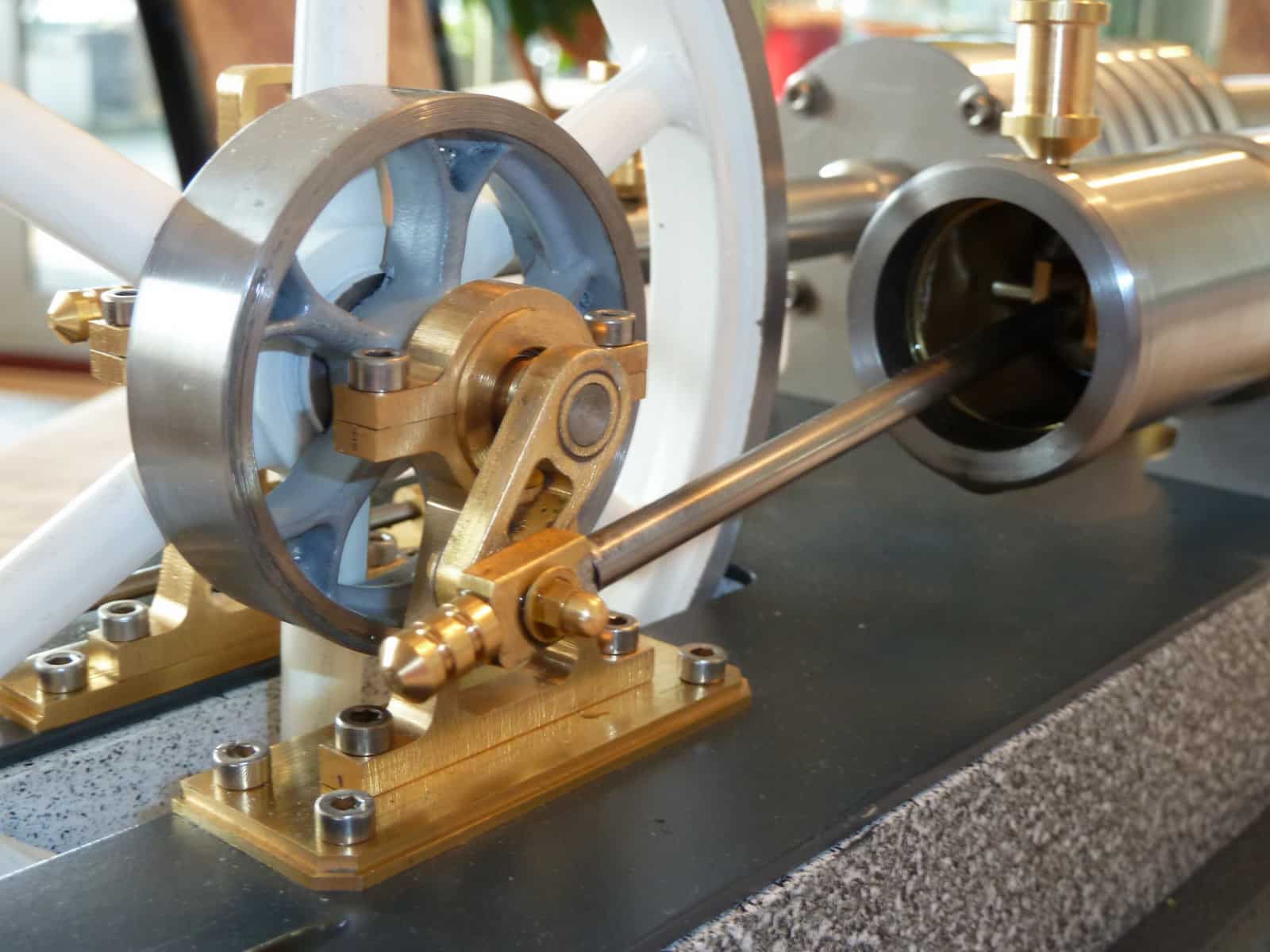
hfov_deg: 42.9
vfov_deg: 32.9
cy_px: 476
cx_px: 635
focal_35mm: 44
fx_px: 1614
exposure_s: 1/30
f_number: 3.7
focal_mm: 7.3
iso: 125
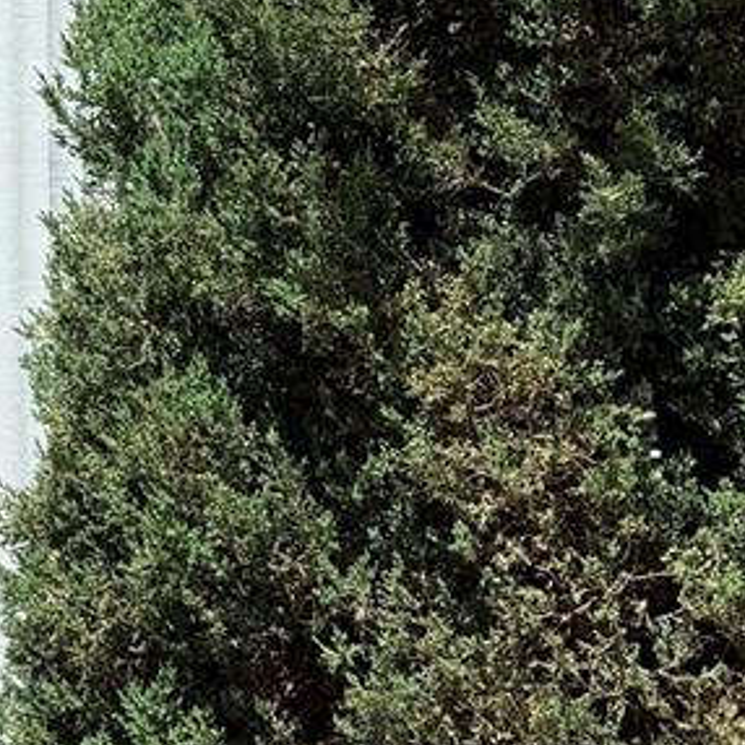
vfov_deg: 18.8
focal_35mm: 89
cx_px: -393
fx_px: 2167
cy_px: -42
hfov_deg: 17.4
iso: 80
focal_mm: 6.76
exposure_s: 1/2710
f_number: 1.78
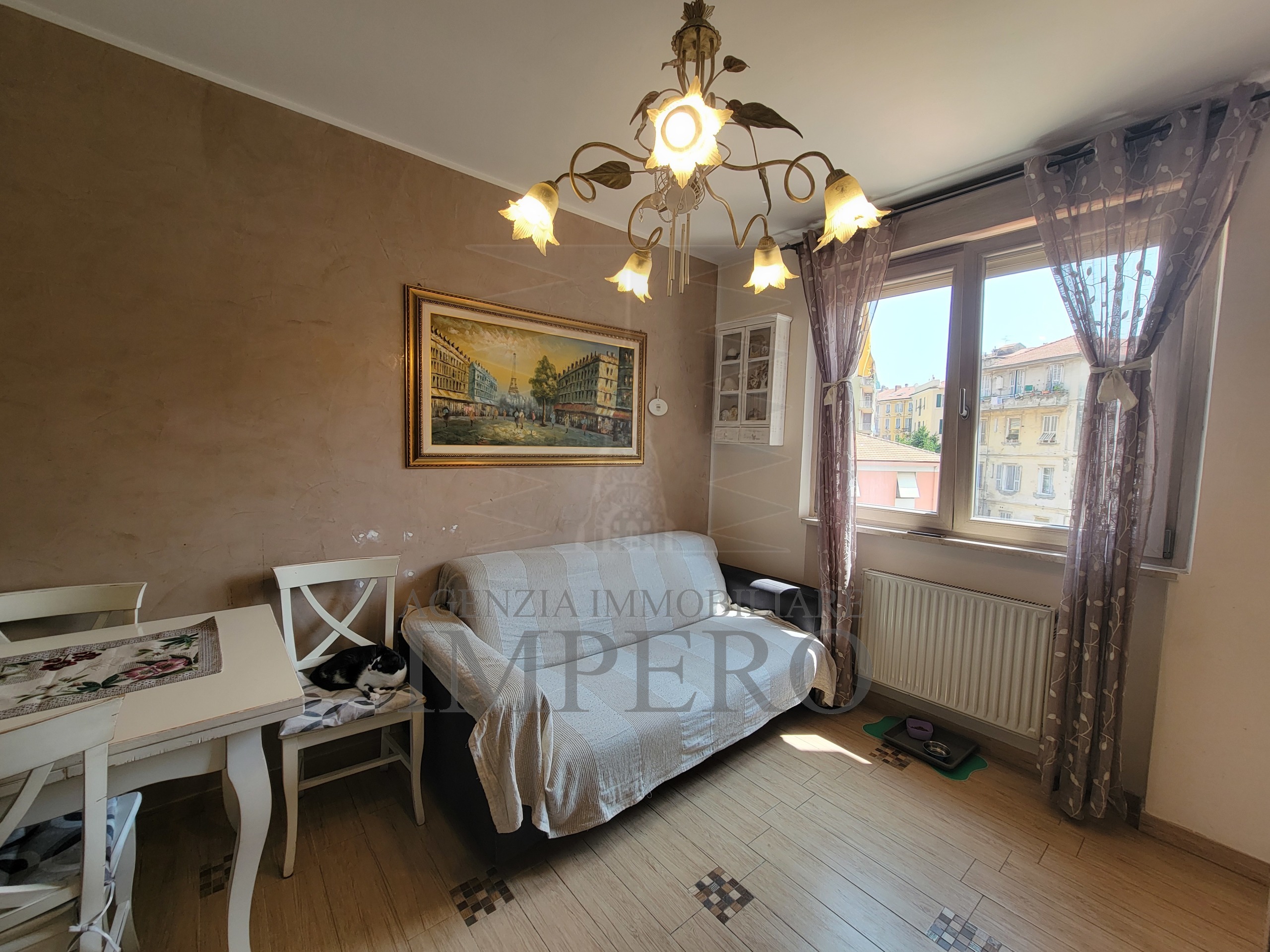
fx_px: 477
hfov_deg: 106.2
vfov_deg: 89.9
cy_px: 476
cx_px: 635
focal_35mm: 13
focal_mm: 2.2
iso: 64
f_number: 2.2
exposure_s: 1/100
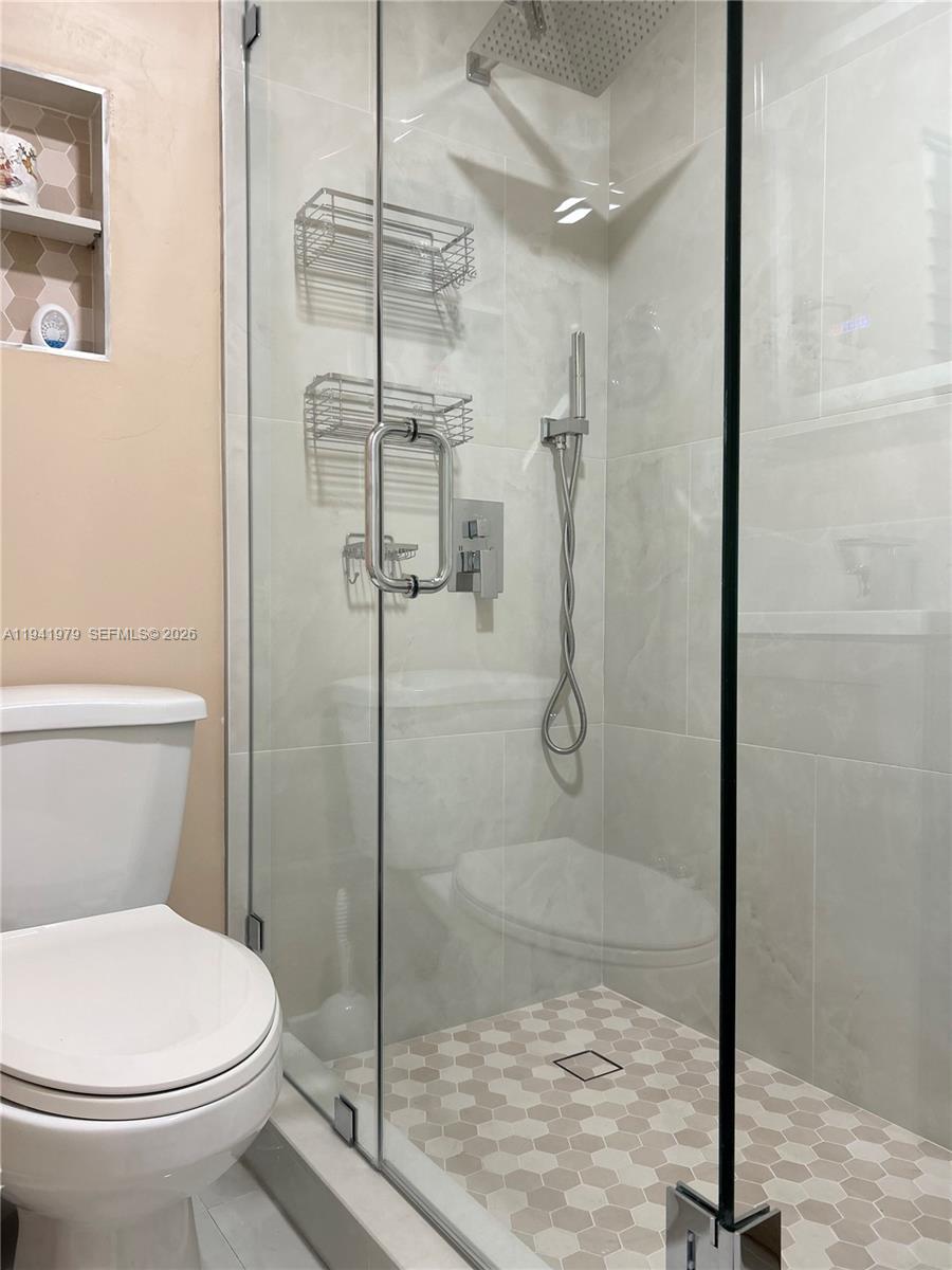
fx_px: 953
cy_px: 635
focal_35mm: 26
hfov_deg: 53.1
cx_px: 476
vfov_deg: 67.3
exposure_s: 1/60
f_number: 1.5
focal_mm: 5.7
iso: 125
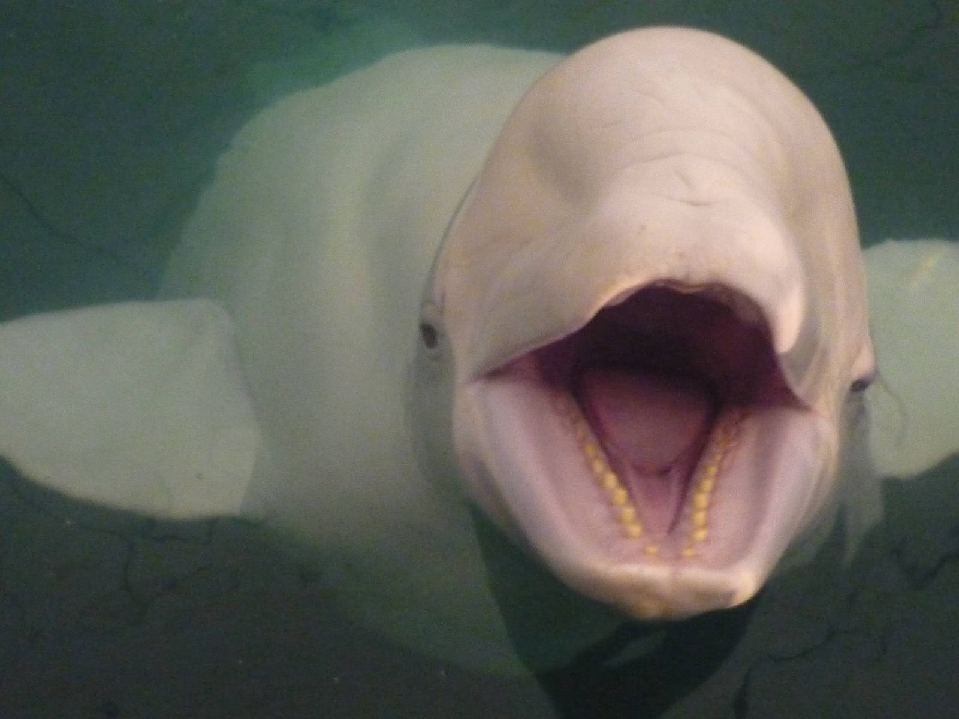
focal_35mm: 53
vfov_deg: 27.5
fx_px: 1468
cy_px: 360
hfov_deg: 36.2
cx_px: 480
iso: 800
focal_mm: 6.8
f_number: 3
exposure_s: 1/50
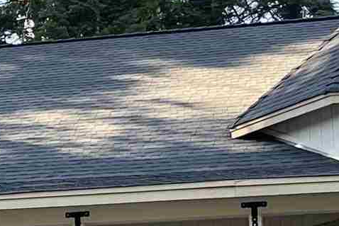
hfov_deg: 12.0
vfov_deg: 8.2
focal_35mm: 167
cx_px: -101
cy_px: 175
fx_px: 1573
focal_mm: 5.1
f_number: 1.6
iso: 32
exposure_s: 1/161
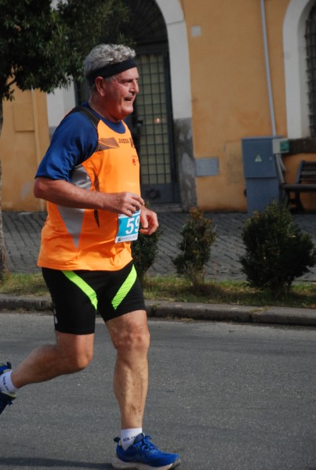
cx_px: 158
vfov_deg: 15.2
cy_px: 235
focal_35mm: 135
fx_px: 1768
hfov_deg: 10.2
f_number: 5.6
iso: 1000
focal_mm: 90
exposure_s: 1/1600
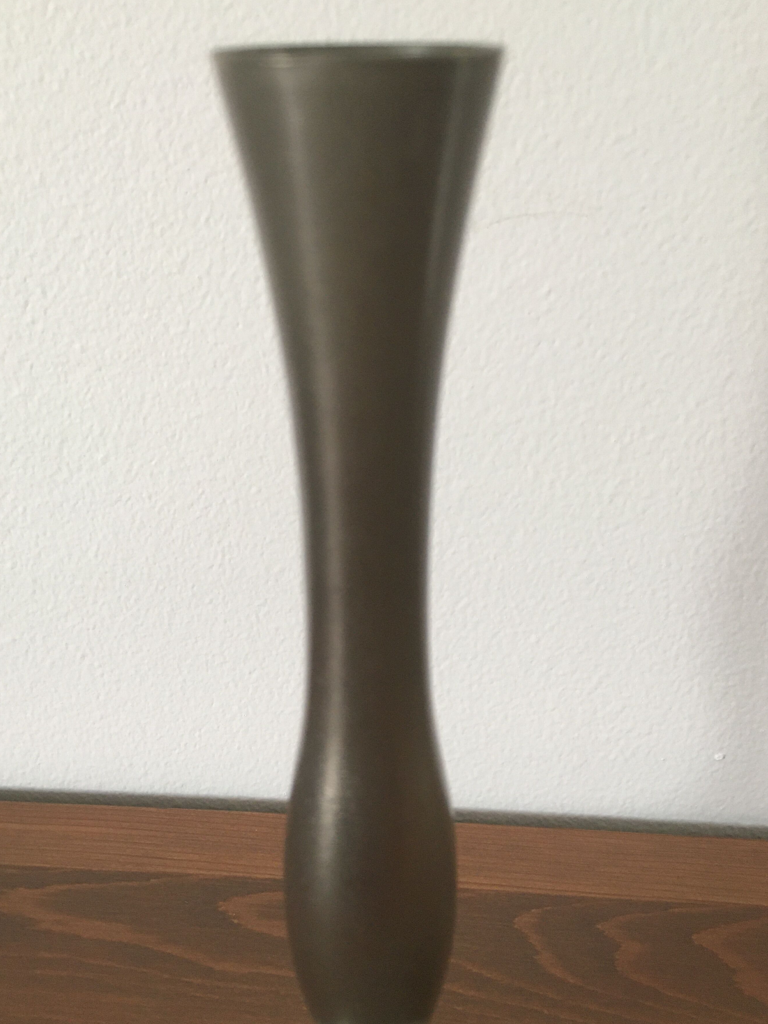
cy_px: 512
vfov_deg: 55.4
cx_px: 369
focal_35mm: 33
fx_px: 976
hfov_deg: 42.9
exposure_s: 1/33
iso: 160
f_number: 2.2
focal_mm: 4.15
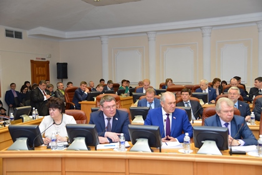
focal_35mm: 38
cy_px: 88
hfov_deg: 50.7
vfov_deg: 35.1
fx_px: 277
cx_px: 131
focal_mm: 38
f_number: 4
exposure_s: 1/60
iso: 400
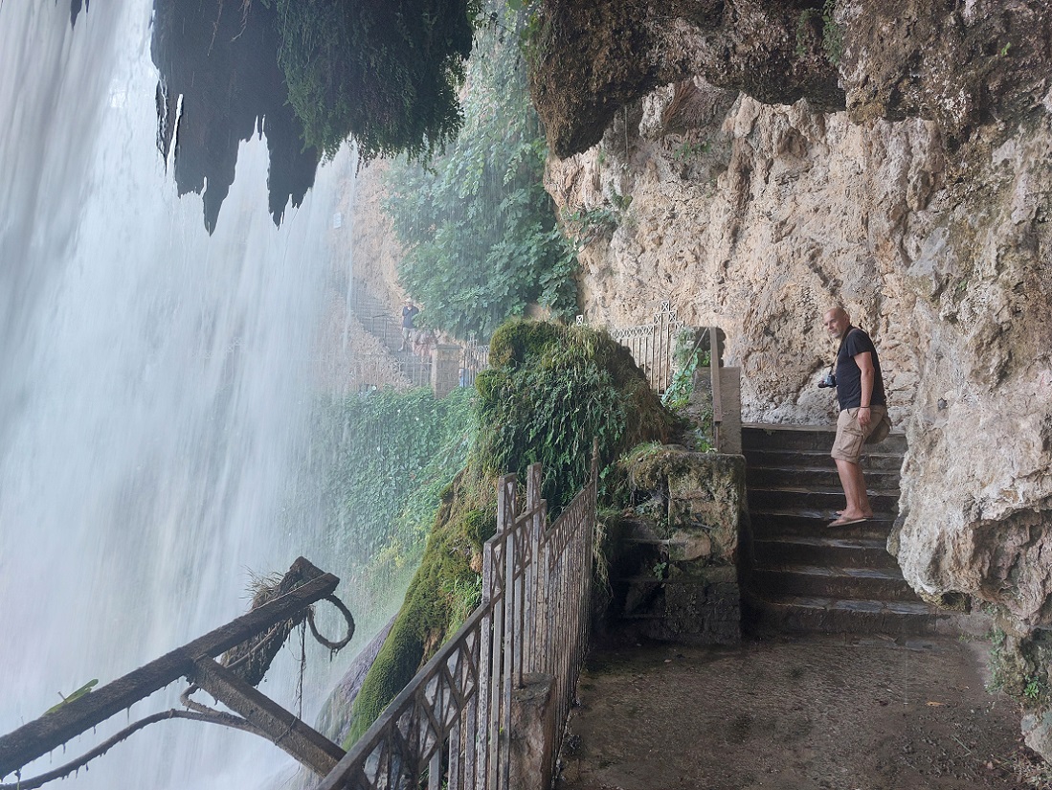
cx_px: 526
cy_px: 395
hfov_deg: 71.6
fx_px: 730
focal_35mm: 24
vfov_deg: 56.8
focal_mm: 5.23
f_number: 1.8
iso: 40
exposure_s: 1/60
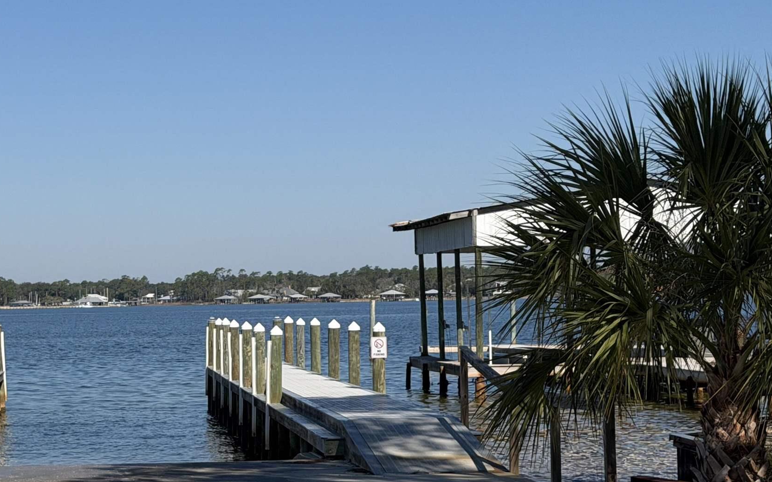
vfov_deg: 13.8
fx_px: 1978
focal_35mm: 94
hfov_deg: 21.8
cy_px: 393
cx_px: 157
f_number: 1.78
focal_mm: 6.76
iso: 80
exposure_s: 1/9901
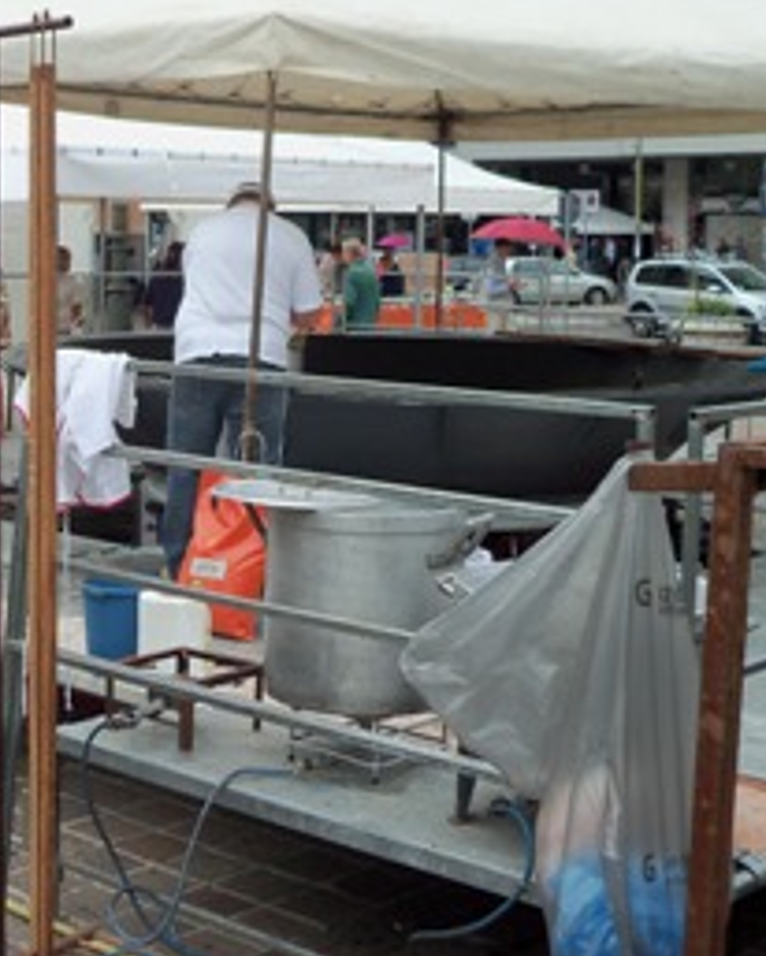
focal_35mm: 62
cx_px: 152
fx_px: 1755
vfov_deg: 30.3
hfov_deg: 24.2
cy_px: 357
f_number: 2.9
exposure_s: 1/200
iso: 80
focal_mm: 5.7
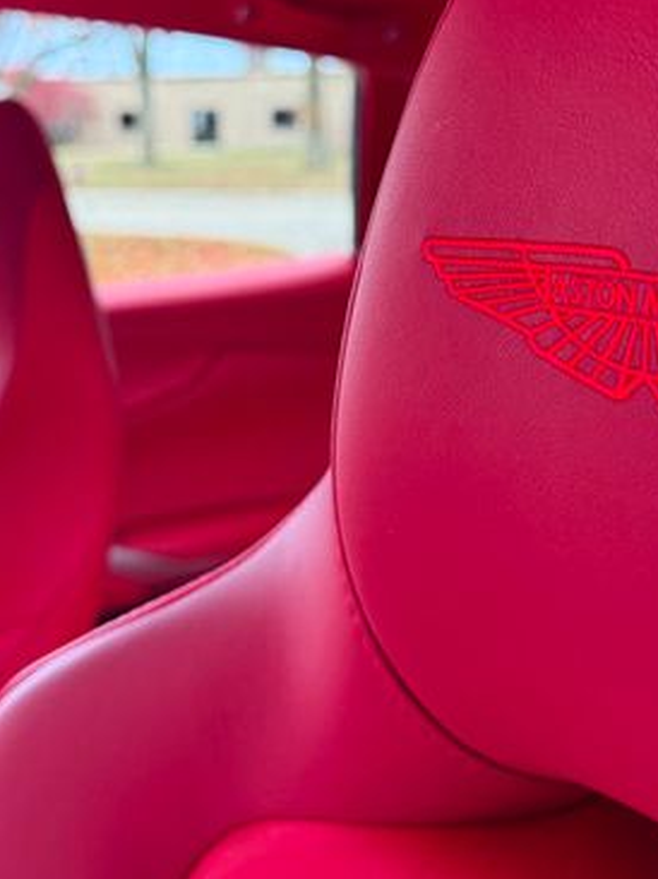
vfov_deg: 44.4
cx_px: 305
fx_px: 1066
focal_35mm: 42
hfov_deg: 34.3
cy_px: 322
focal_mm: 6.76
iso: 250
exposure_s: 1/60
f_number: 1.78
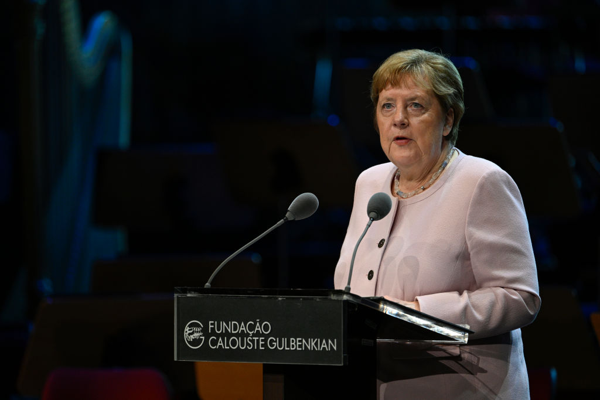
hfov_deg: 5.2
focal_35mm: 400
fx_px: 6667
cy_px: 200
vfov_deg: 3.4
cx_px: 300
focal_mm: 400
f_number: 4.5
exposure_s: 1/320
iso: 1800
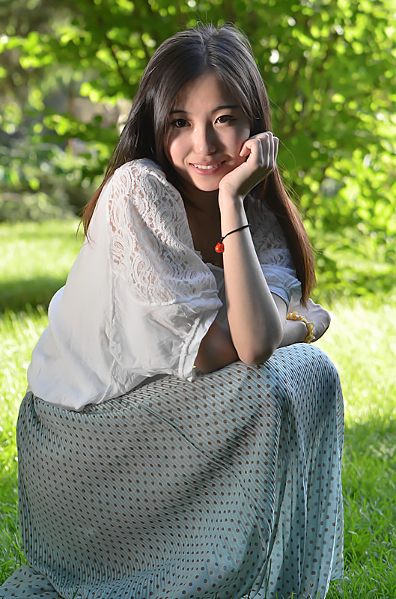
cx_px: 198
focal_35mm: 105
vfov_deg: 19.5
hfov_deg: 13.0
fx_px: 1742
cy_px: 300
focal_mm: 70
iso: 400
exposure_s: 1/200
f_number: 4.5
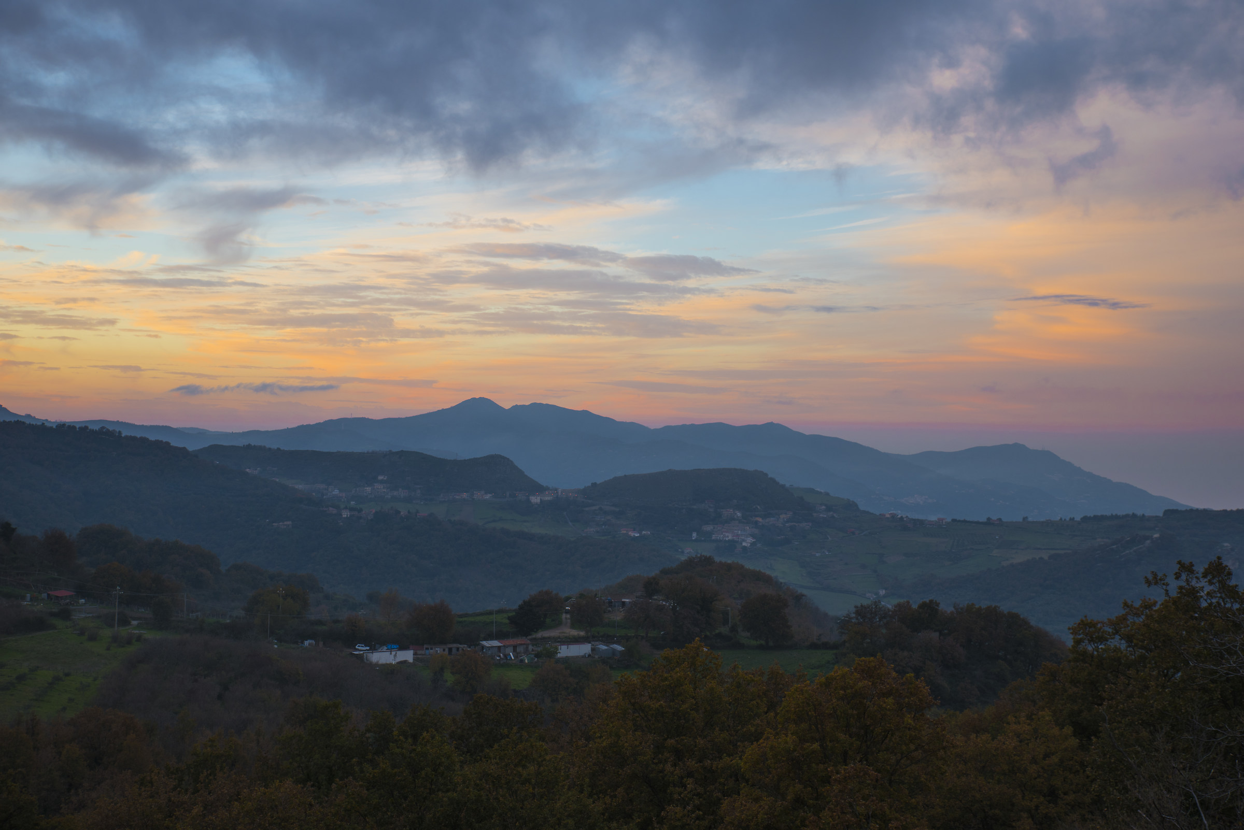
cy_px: 415
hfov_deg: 42.7
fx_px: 1590
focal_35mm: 46
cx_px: 622
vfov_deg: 29.3
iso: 100
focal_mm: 46
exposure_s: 1/40
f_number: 6.3
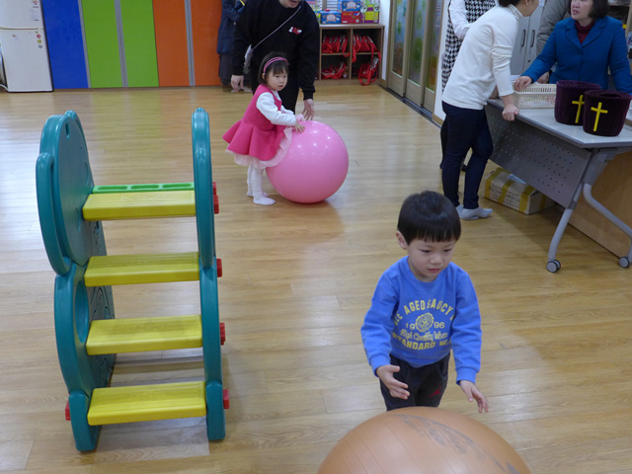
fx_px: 639
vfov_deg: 40.7
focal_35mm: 35
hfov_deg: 52.6
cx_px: 316
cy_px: 237
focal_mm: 6.9
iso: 400
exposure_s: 1/250
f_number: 1.6
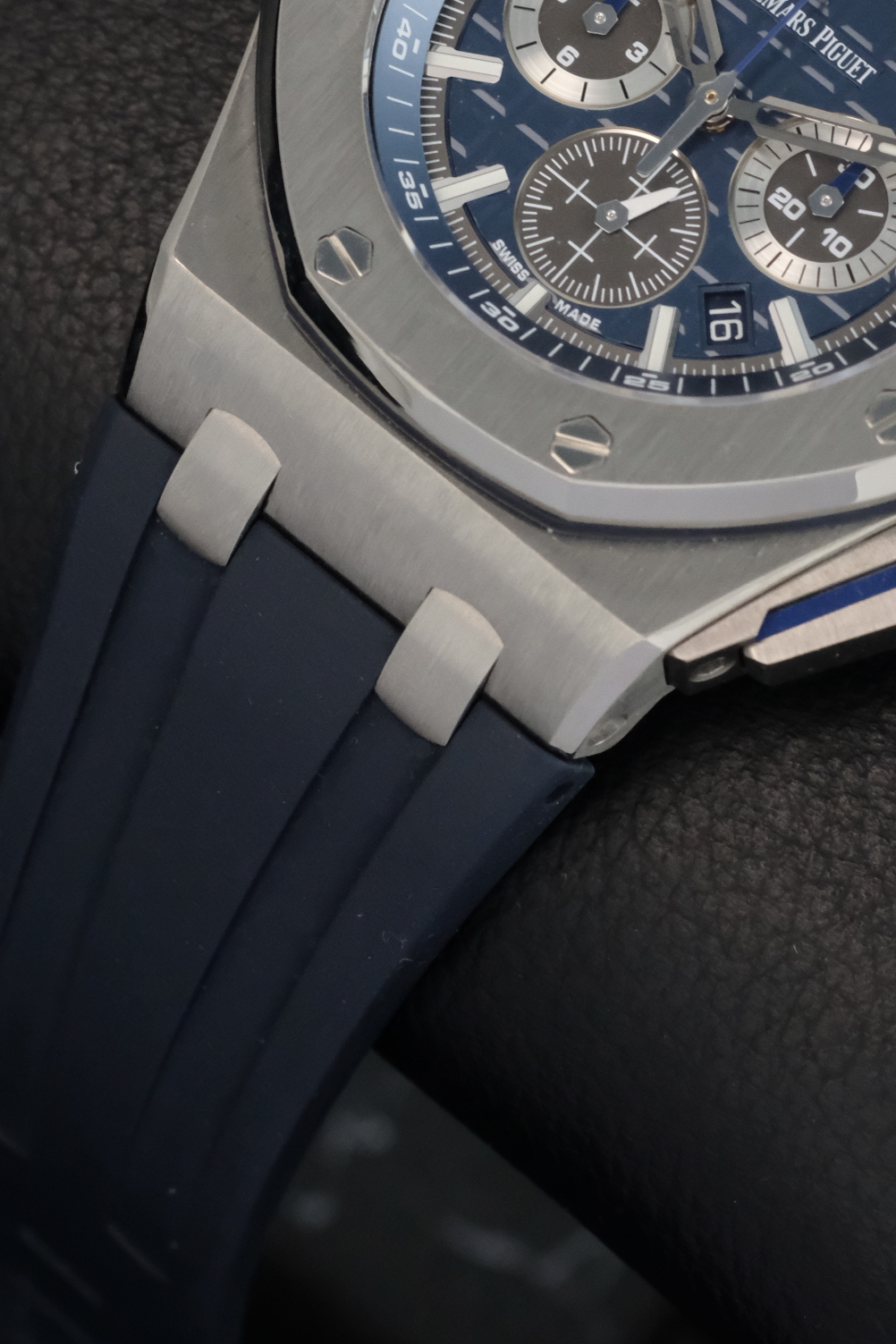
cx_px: 779
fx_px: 6719
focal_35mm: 180
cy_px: 208
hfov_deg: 7.6
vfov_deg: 11.4
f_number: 8
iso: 3200
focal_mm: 60
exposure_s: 1/125
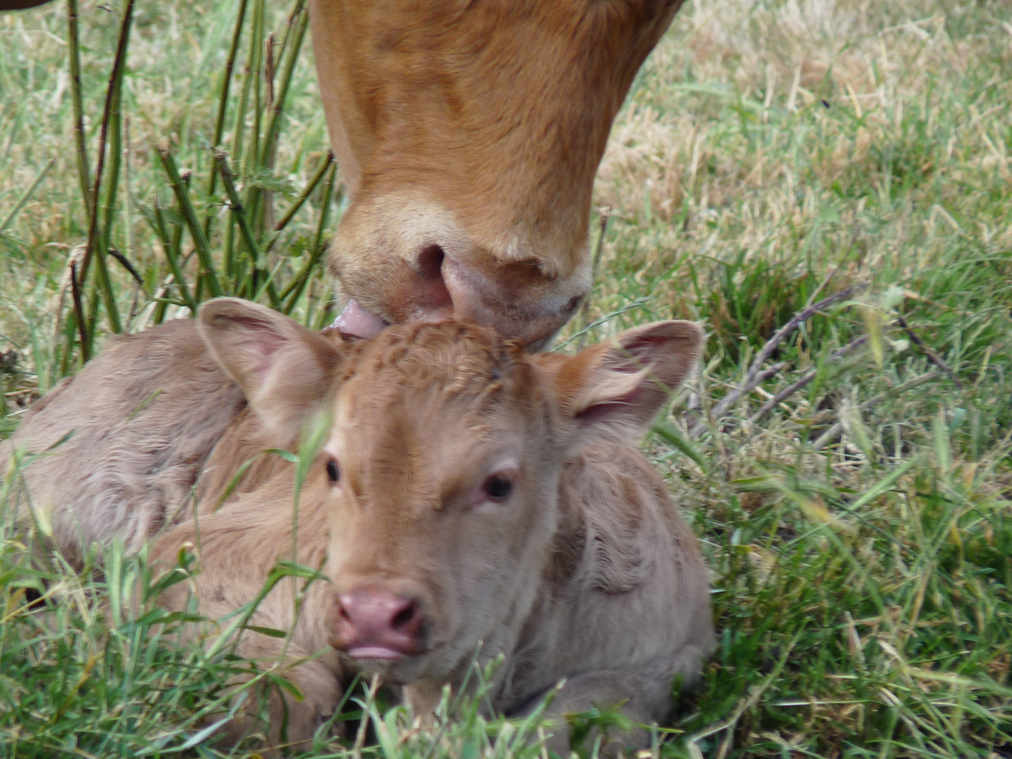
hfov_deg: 3.1
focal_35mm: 640
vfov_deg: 2.3
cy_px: 420
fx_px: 18712
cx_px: 389
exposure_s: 1/160
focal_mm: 86.4
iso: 100
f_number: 4.4
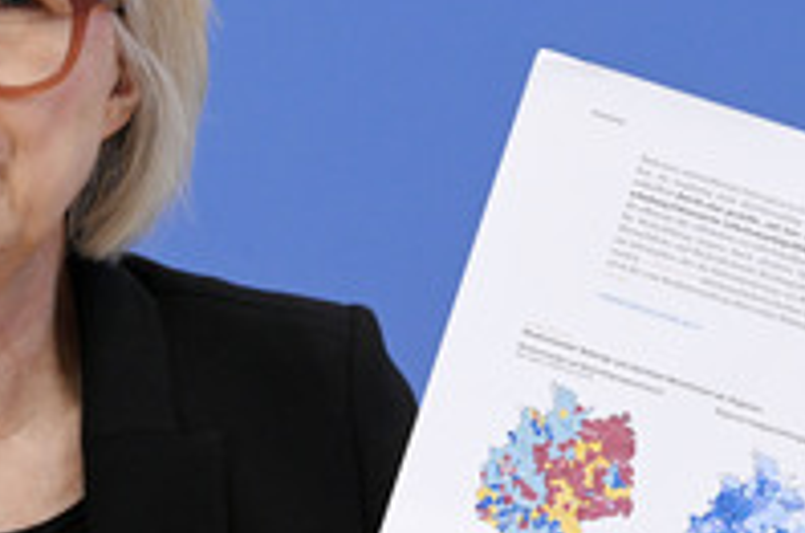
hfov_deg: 7.5
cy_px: 171
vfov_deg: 5.0
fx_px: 6112
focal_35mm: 274
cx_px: 71
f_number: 7.1
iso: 4000
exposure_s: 1/640
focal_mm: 120
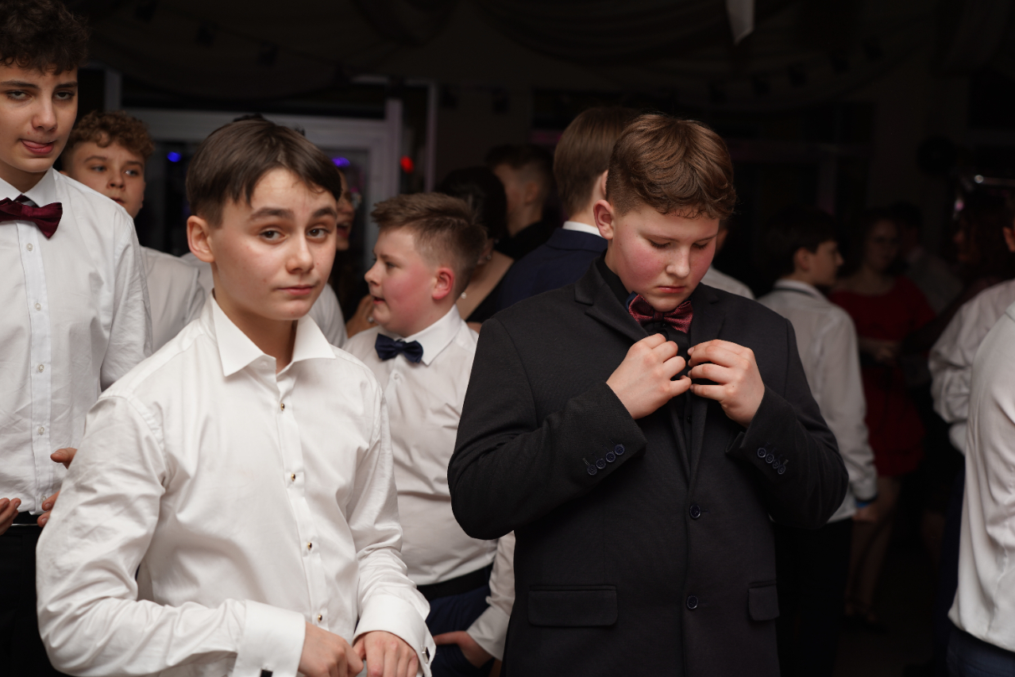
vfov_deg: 22.6
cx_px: 504
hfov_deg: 33.4
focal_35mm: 60
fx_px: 1692
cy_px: 336
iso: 125
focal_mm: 59
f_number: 4
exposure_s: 1/125
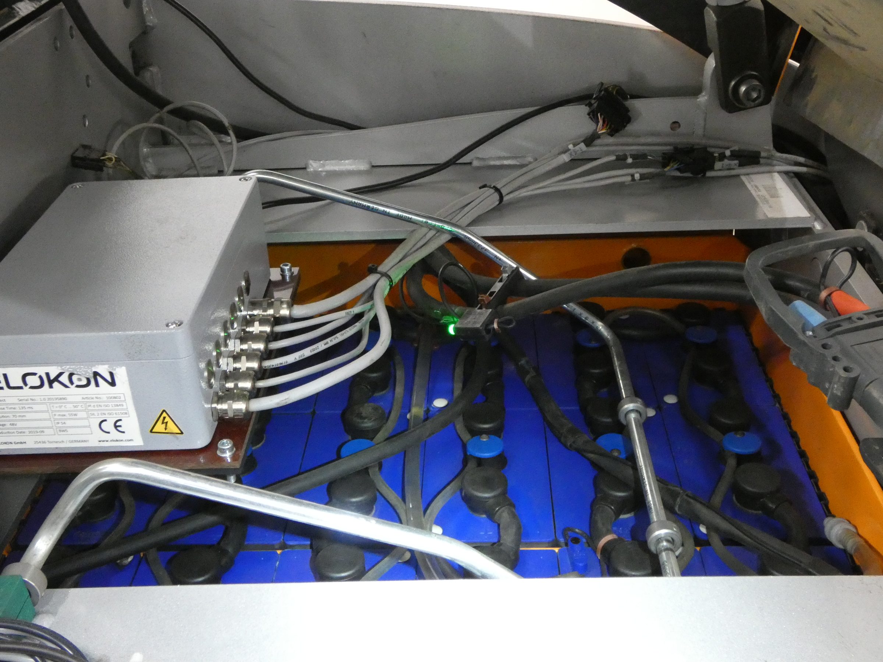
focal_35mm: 39
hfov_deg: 47.9
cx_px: 442
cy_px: 331
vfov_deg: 36.8
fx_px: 995
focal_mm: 7.1
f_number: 3.6
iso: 1600
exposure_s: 1/50
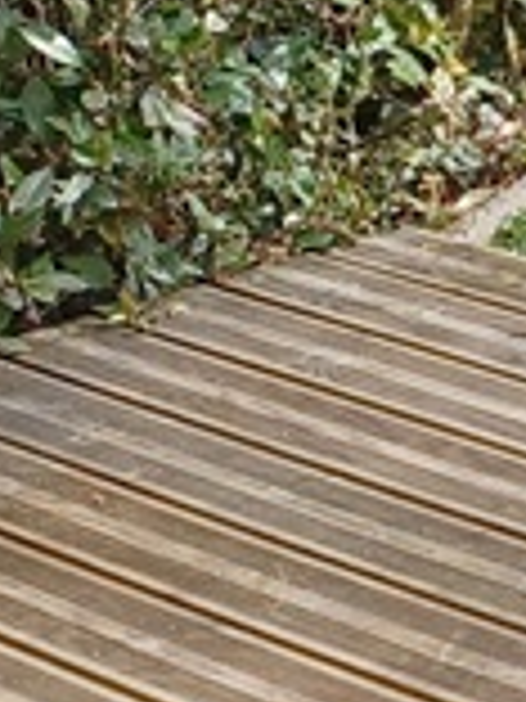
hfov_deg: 7.3
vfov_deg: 11.6
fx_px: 3465
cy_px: 392
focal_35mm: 171
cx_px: 1776
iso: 32
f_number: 1.8
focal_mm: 4.6
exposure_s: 1/121
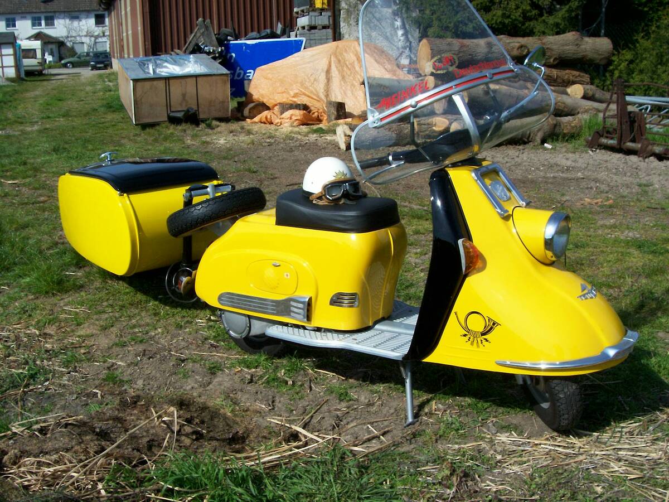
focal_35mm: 42
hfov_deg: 44.8
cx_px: 334
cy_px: 251
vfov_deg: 34.3
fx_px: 812
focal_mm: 7
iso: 80
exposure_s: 1/586
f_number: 5.6
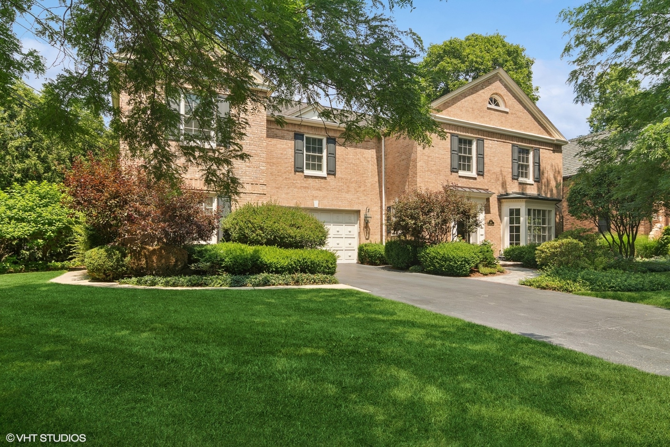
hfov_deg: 81.2
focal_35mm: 21
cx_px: 335
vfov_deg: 59.5
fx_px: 391
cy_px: 224
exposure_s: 1/125
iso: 200
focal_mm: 14
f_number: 8
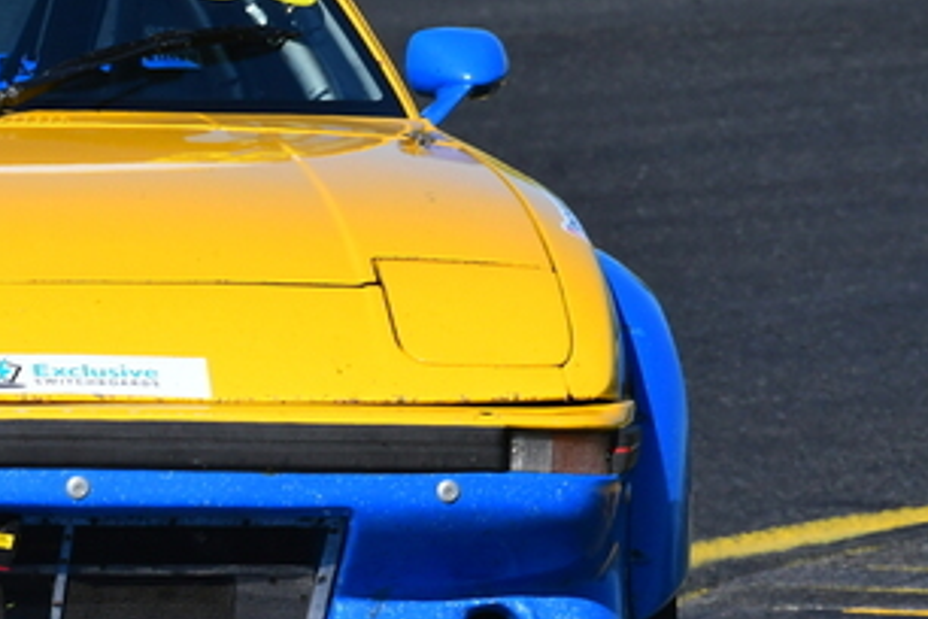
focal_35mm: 1648
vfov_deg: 0.8
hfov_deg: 1.3
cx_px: -73
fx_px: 42478
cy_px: 217
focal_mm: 420
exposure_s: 1/640
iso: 500
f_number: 13
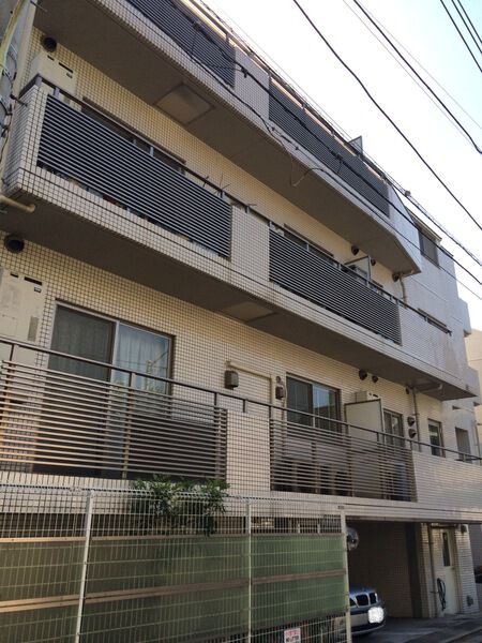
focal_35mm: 30
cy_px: 322
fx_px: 557
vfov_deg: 60.0
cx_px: 241
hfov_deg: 46.8
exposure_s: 1/1325
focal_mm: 4.12
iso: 50
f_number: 2.2
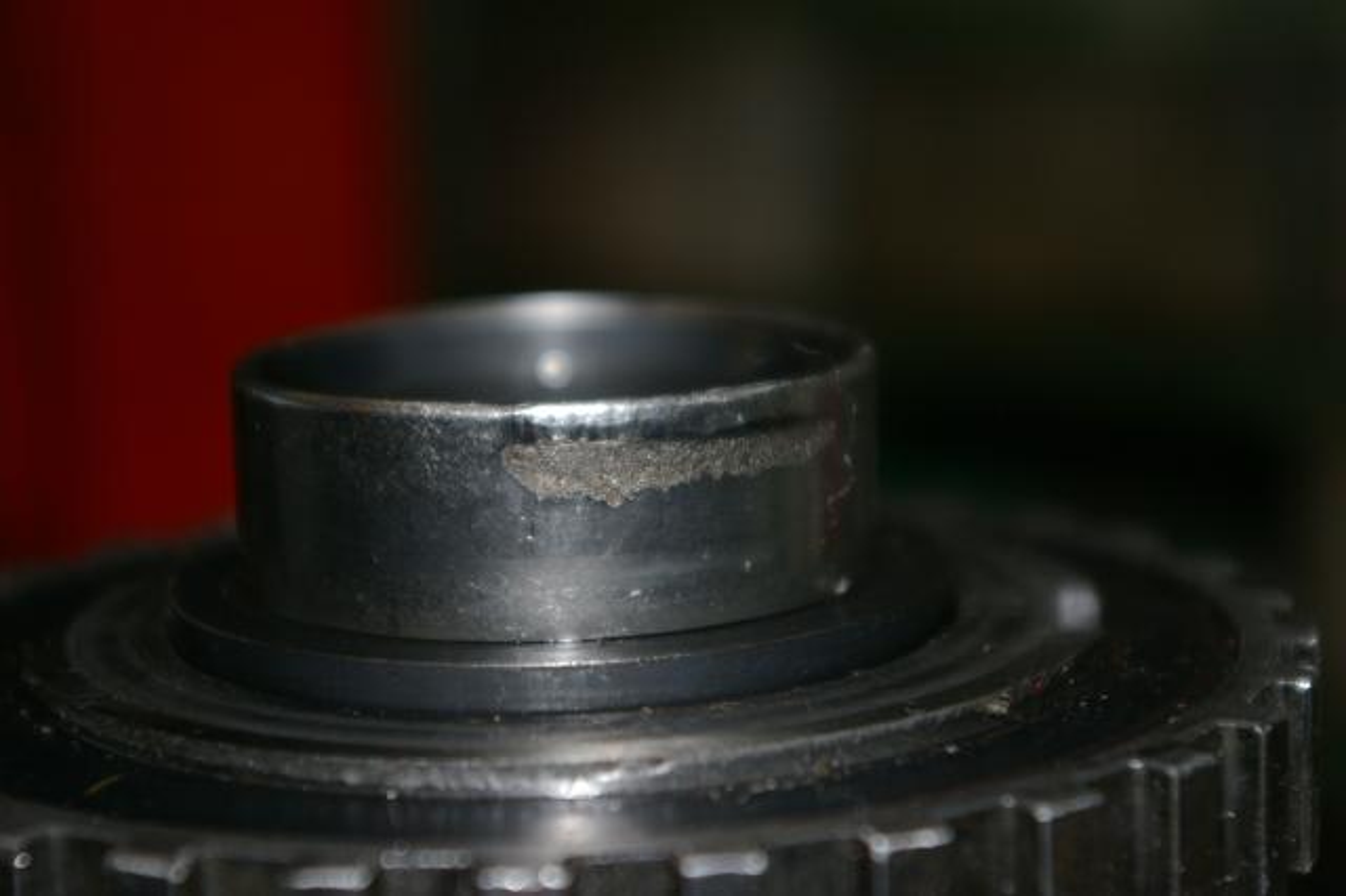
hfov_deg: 24.6
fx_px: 3083
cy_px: 448
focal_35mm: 82
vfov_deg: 16.5
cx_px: 673
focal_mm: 55
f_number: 5.6
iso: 200
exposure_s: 1/80
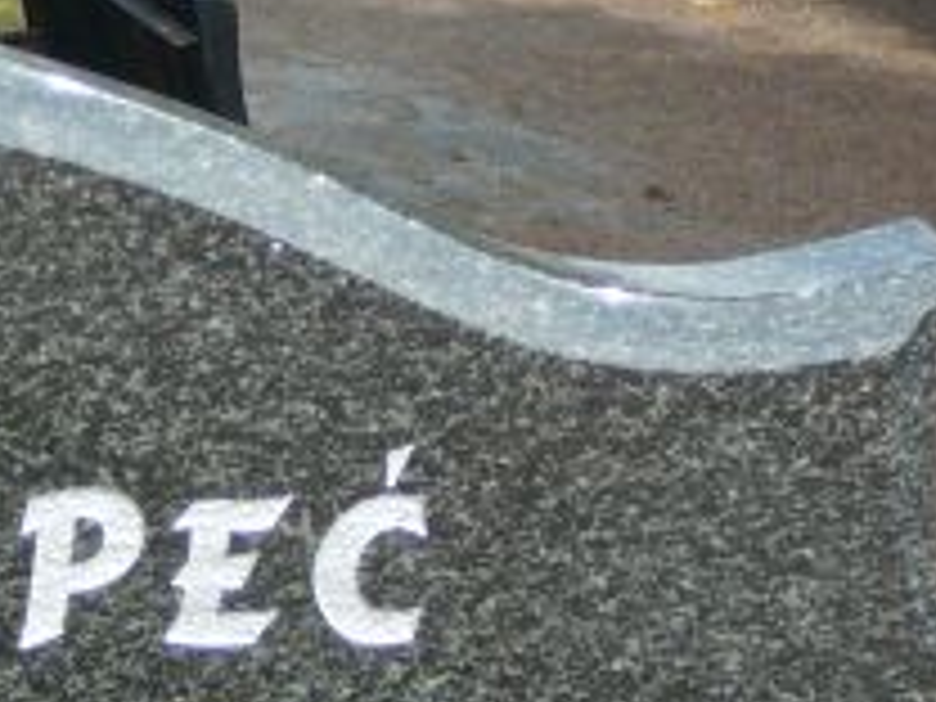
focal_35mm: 237
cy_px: 918
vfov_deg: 6.2
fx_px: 6408
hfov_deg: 8.3
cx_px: -198
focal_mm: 11.5
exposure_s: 1/400
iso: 80
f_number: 3.7
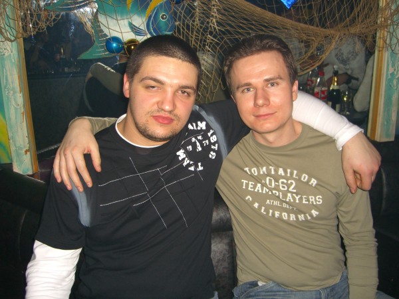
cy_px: 150
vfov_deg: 37.7
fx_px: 438
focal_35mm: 38
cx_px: 200
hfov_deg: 49.0
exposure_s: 1/60
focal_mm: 7.9
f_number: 2.8
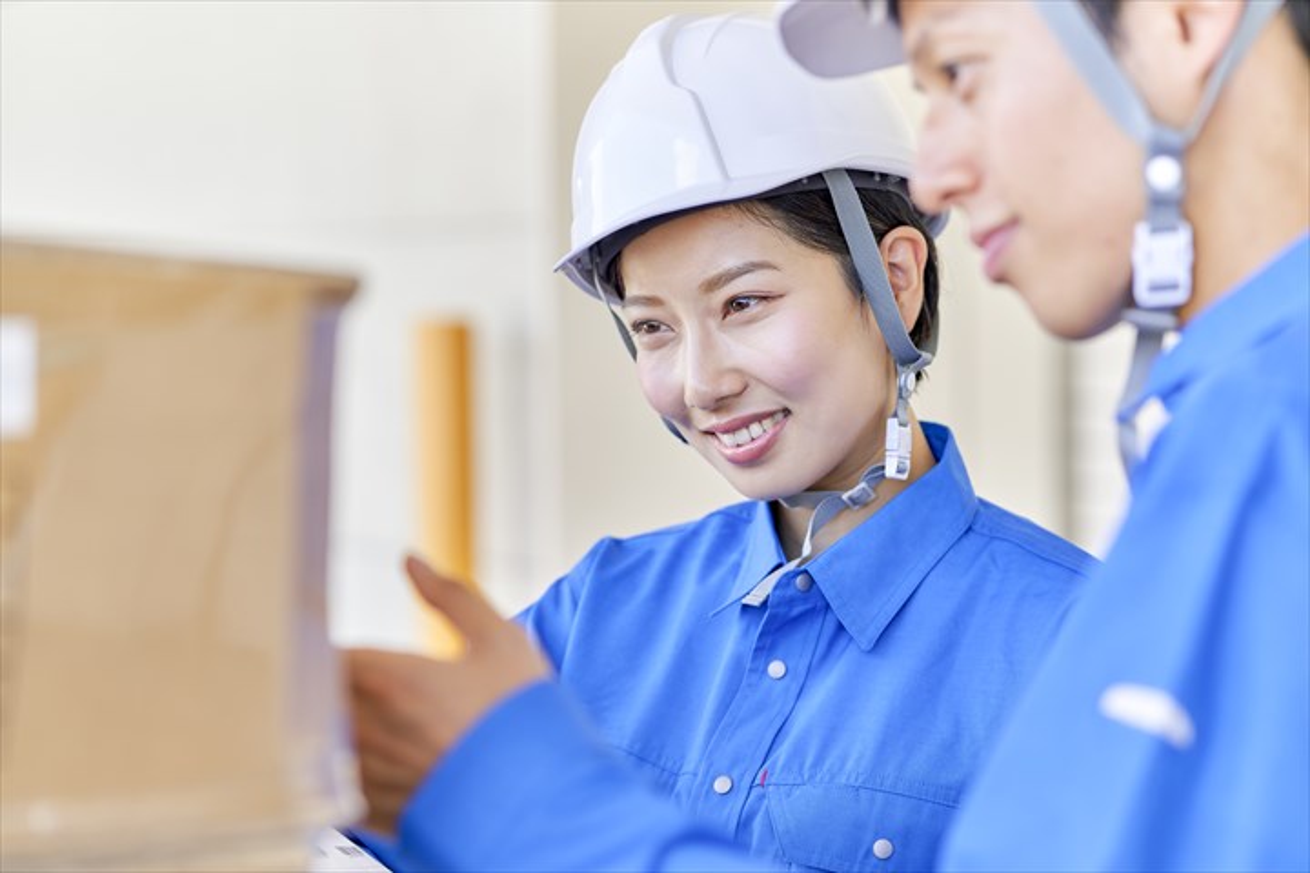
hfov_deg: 23.9
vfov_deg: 16.1
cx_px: 655
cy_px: 436
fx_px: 3093
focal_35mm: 85
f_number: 3.2
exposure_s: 1/200
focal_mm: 85
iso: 200
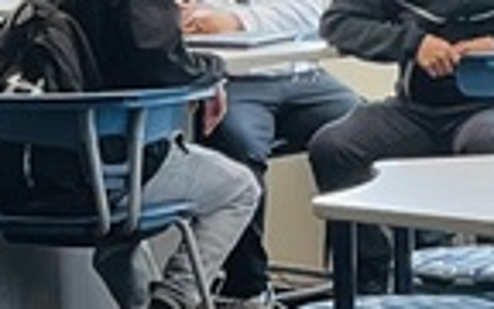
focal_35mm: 219
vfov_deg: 5.9
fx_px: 2948
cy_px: 419
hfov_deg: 9.4
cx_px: -99
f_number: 1.8
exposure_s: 1/60
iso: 64
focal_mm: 3
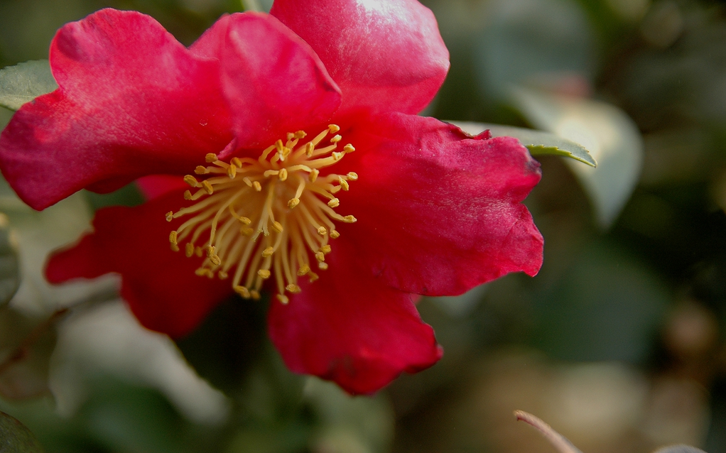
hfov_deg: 41.1
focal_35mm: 49
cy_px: 238
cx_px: 363
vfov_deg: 26.3
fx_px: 969
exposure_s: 1/250
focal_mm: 32
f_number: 2.8
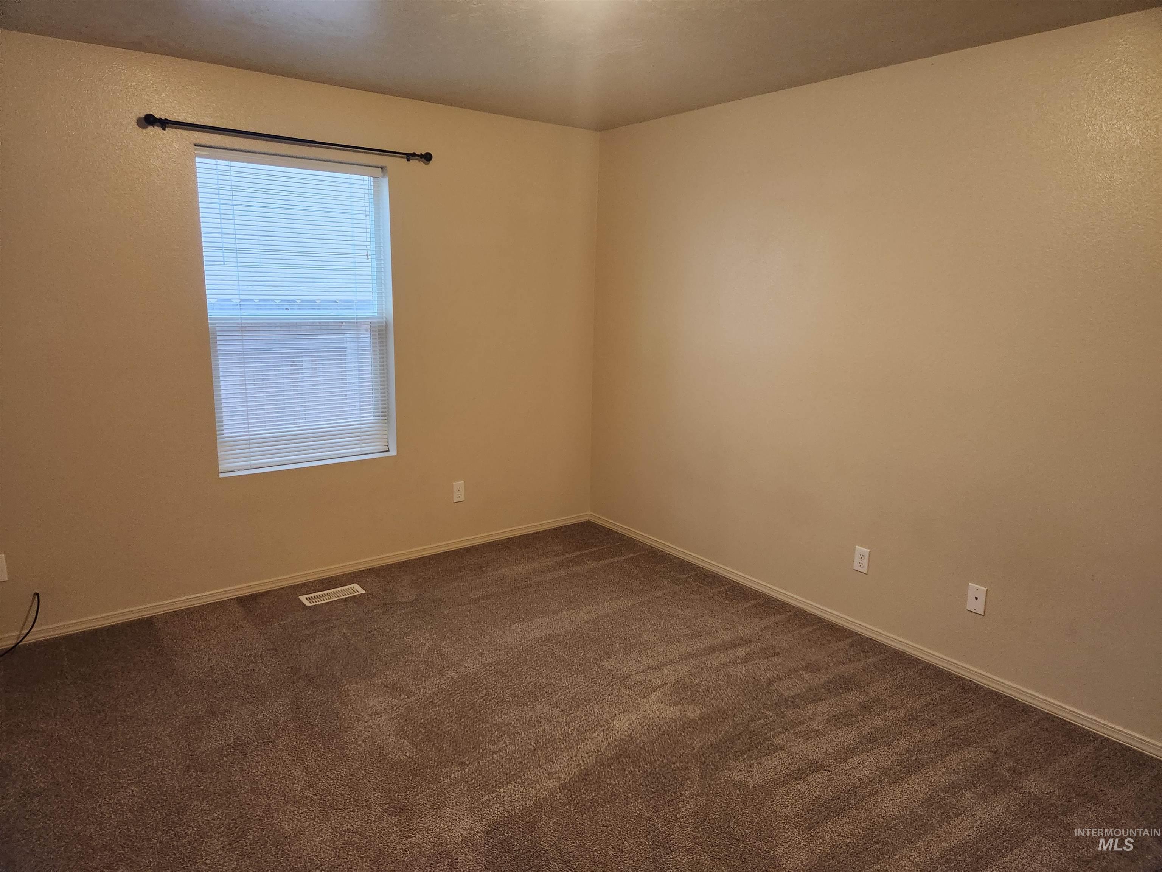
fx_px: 772
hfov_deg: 73.9
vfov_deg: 58.9
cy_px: 436
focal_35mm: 23
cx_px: 581
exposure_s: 1/120
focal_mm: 5.4
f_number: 1.8
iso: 1000
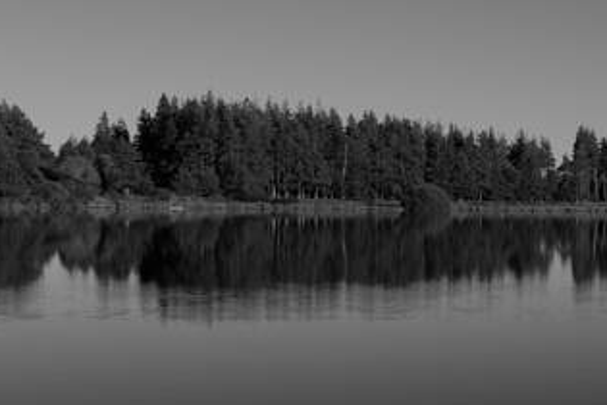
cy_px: 318
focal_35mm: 104
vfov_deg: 13.1
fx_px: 1753
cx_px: 455
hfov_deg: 19.5
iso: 100
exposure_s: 1/500
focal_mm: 28
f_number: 8
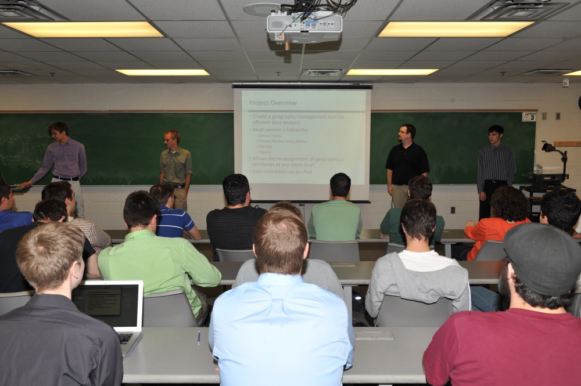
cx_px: 290
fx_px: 500
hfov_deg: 60.3
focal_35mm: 31
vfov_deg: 42.3
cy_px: 193
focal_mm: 31
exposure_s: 1/60
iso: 360
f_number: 9
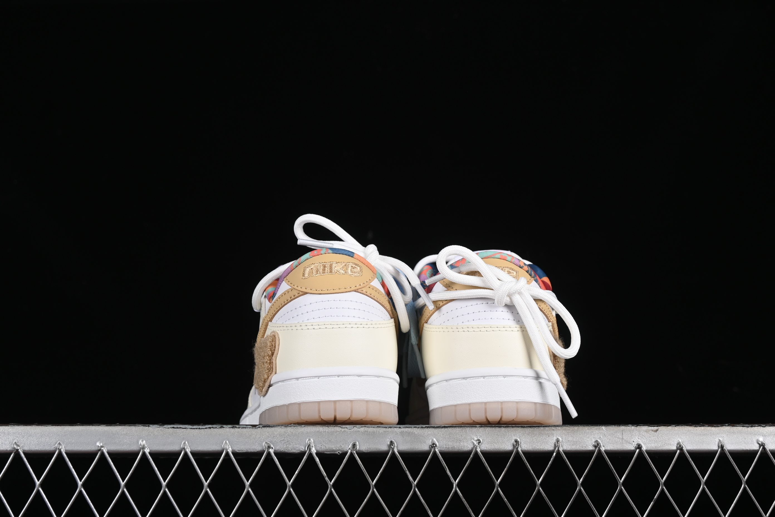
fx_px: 1550
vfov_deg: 18.9
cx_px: 388
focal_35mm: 72
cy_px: 258
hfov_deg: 28.1
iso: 160
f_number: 8
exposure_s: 1/160
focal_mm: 48
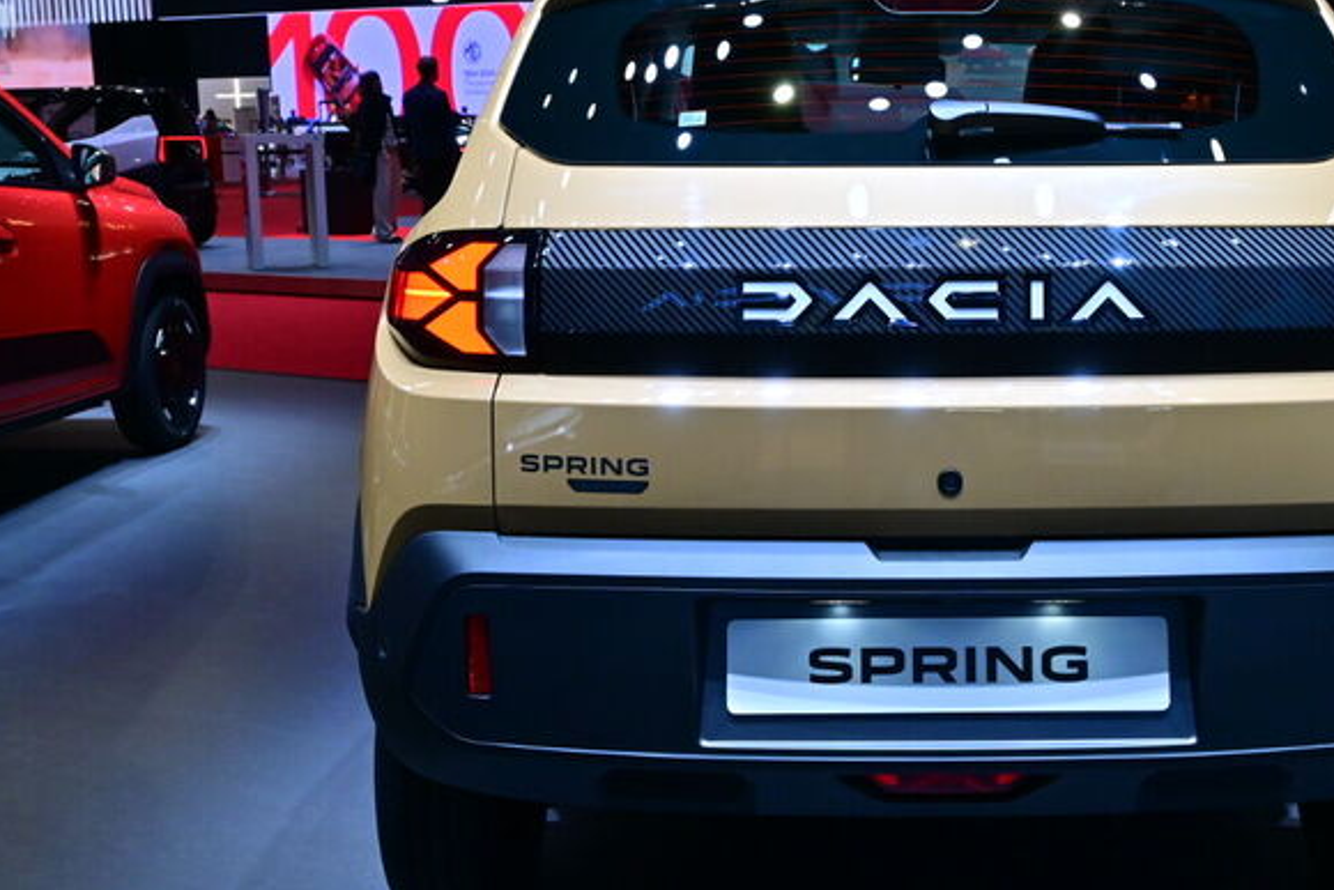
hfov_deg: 40.4
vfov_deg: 27.9
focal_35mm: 48
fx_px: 1794
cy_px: 453
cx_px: 865
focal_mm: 19.5
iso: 800
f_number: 6.3
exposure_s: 1/250
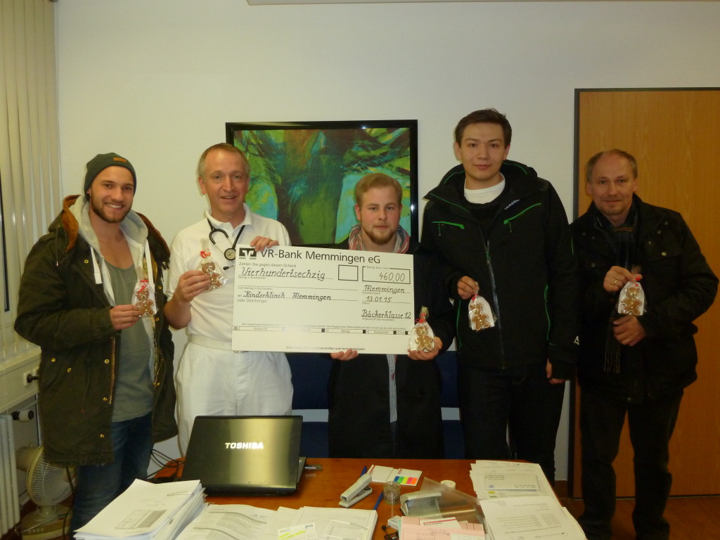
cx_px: 360
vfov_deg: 48.2
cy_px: 270
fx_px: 603
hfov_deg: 61.7
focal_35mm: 29
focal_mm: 4.7
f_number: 3.4
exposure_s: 1/30
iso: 250
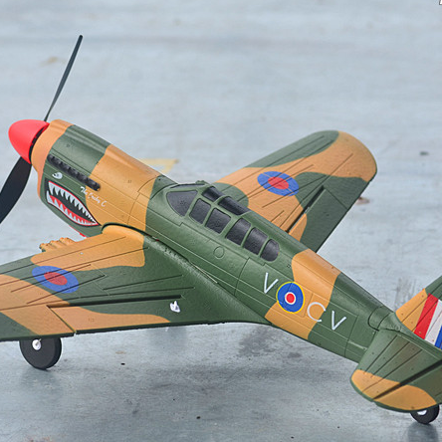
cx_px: 211
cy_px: 236
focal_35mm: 149
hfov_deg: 11.7
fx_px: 2149
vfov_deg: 11.7
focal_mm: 65
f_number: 8
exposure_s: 1/250
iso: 100
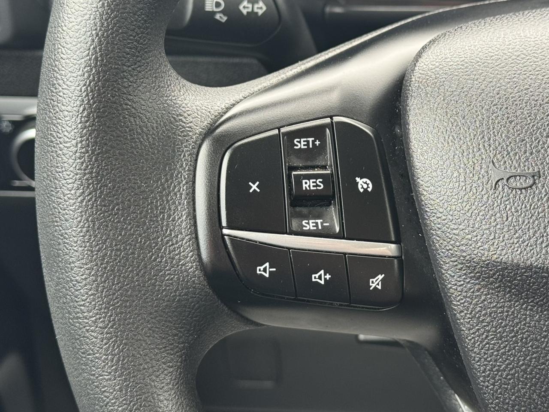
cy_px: 206
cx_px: 274
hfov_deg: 39.7
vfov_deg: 30.3
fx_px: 761
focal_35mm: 48
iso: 100
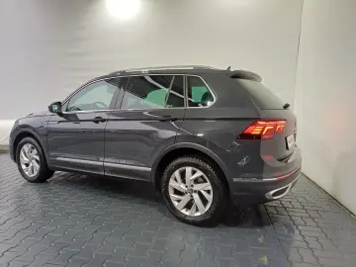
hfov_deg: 69.4
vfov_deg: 54.9
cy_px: 134
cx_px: 178
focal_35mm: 25
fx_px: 257
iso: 125
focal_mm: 4.65
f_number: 1.8
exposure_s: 1/60
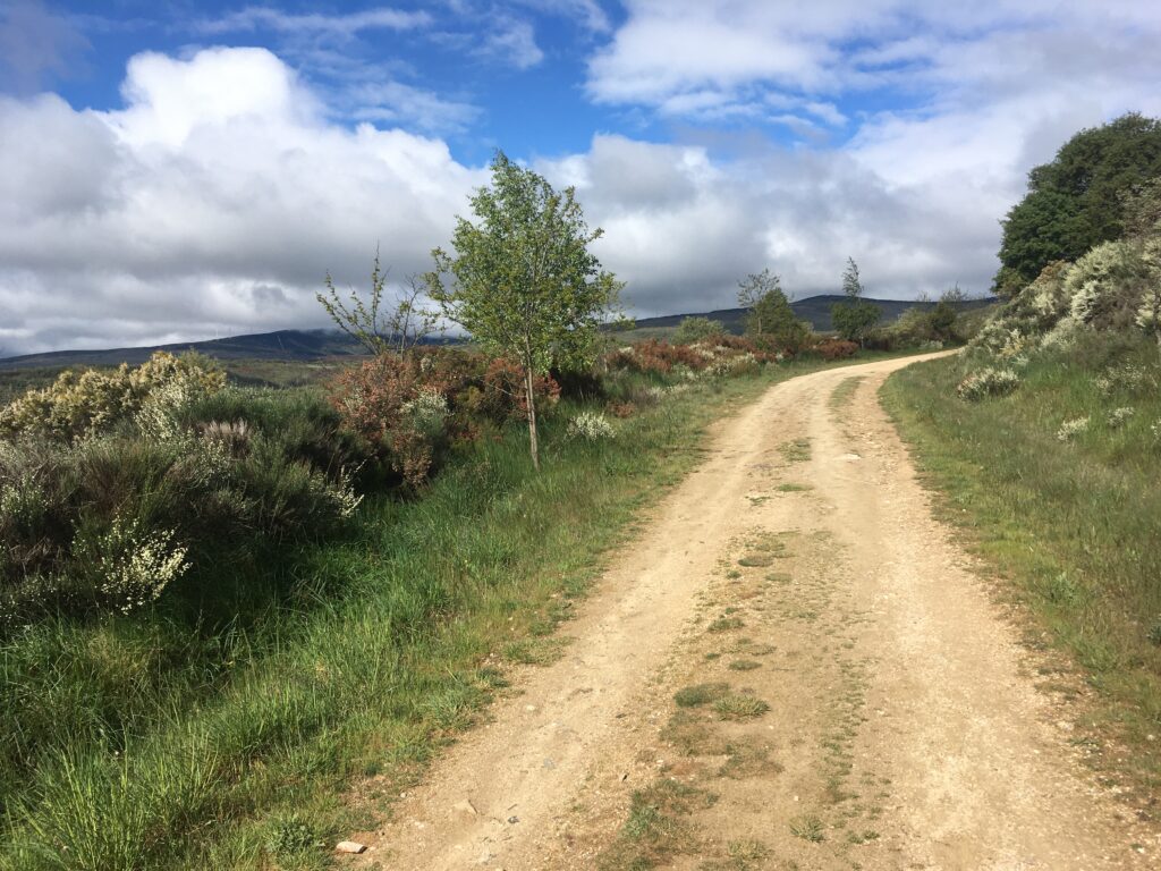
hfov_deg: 61.7
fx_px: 973
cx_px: 580
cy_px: 436
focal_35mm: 29
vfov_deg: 48.2
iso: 25
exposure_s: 1/2331
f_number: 2.2
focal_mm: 4.15
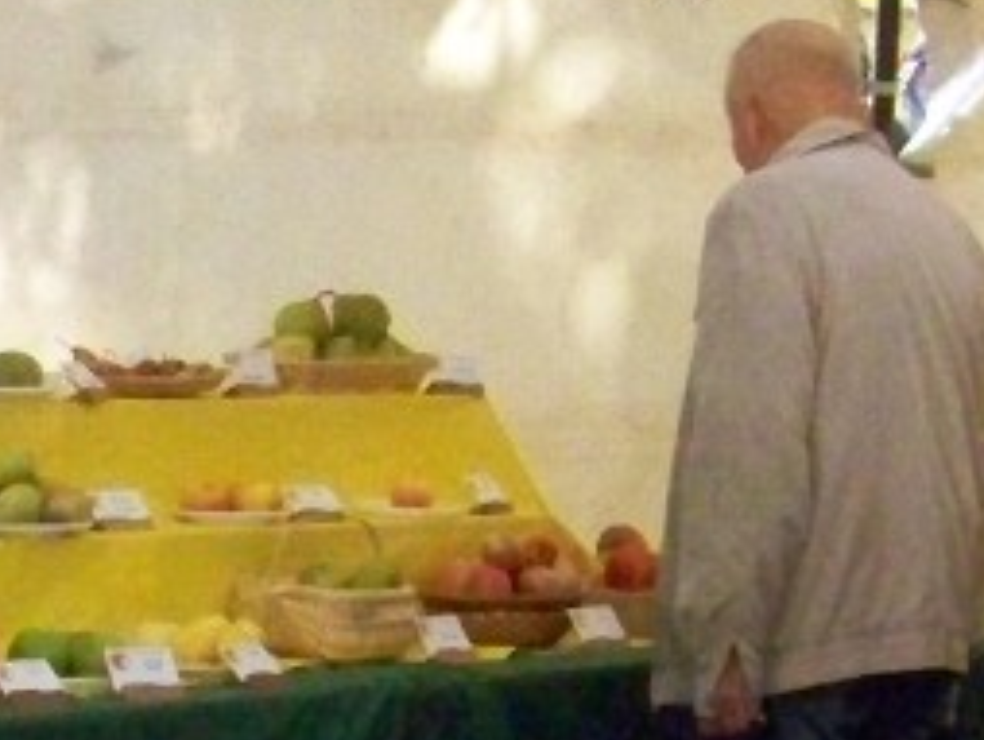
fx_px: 3784
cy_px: 1124
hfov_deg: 13.9
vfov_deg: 10.7
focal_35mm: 133
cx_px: -473
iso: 1600
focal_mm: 5.85
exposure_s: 1/500
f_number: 2.8
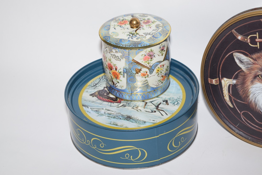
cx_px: 131
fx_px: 600
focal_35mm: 82
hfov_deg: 24.6
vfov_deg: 16.6
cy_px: 88
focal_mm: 55
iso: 800
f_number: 5.6
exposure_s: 1/60
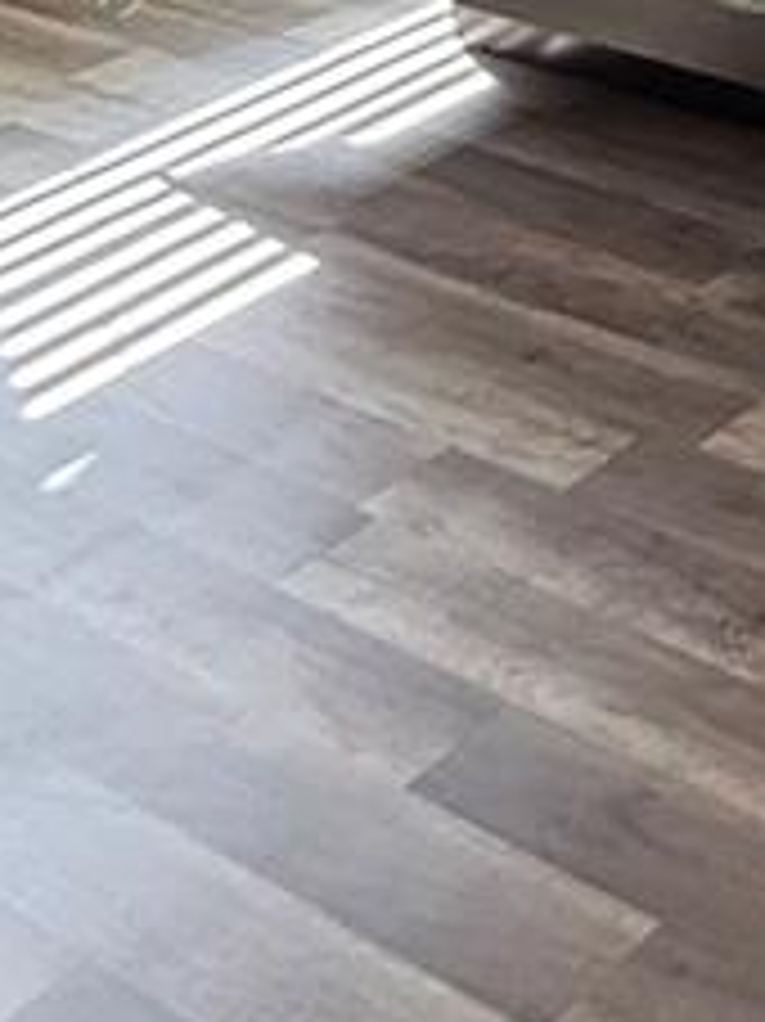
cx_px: 1660
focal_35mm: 74
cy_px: -549
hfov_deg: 15.0
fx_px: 2183
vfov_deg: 21.6
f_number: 2.2
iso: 320
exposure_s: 1/120
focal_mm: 2.22
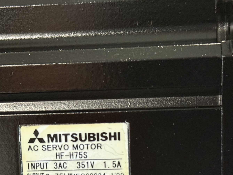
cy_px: 153
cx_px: 64
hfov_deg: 21.2
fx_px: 619
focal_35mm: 92
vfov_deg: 15.9
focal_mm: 6.76
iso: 500
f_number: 1.78
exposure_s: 1/25
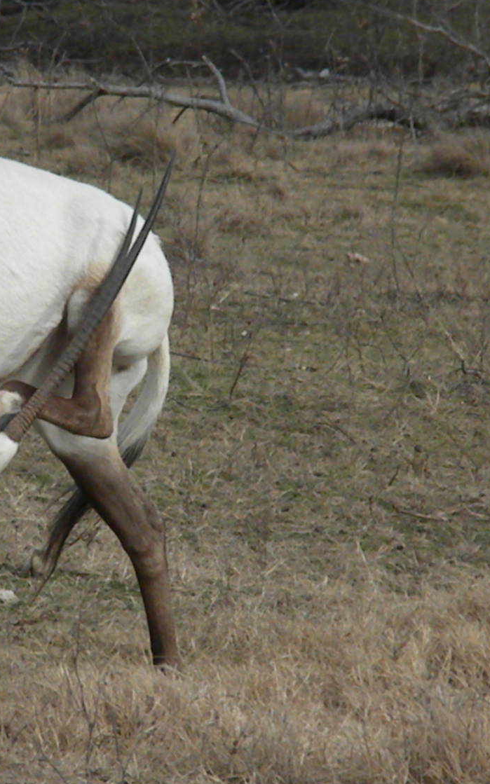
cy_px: 399
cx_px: 37
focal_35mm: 394
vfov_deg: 5.3
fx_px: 8422
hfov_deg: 3.3
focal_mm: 46.2
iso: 640
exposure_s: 1/351
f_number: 14
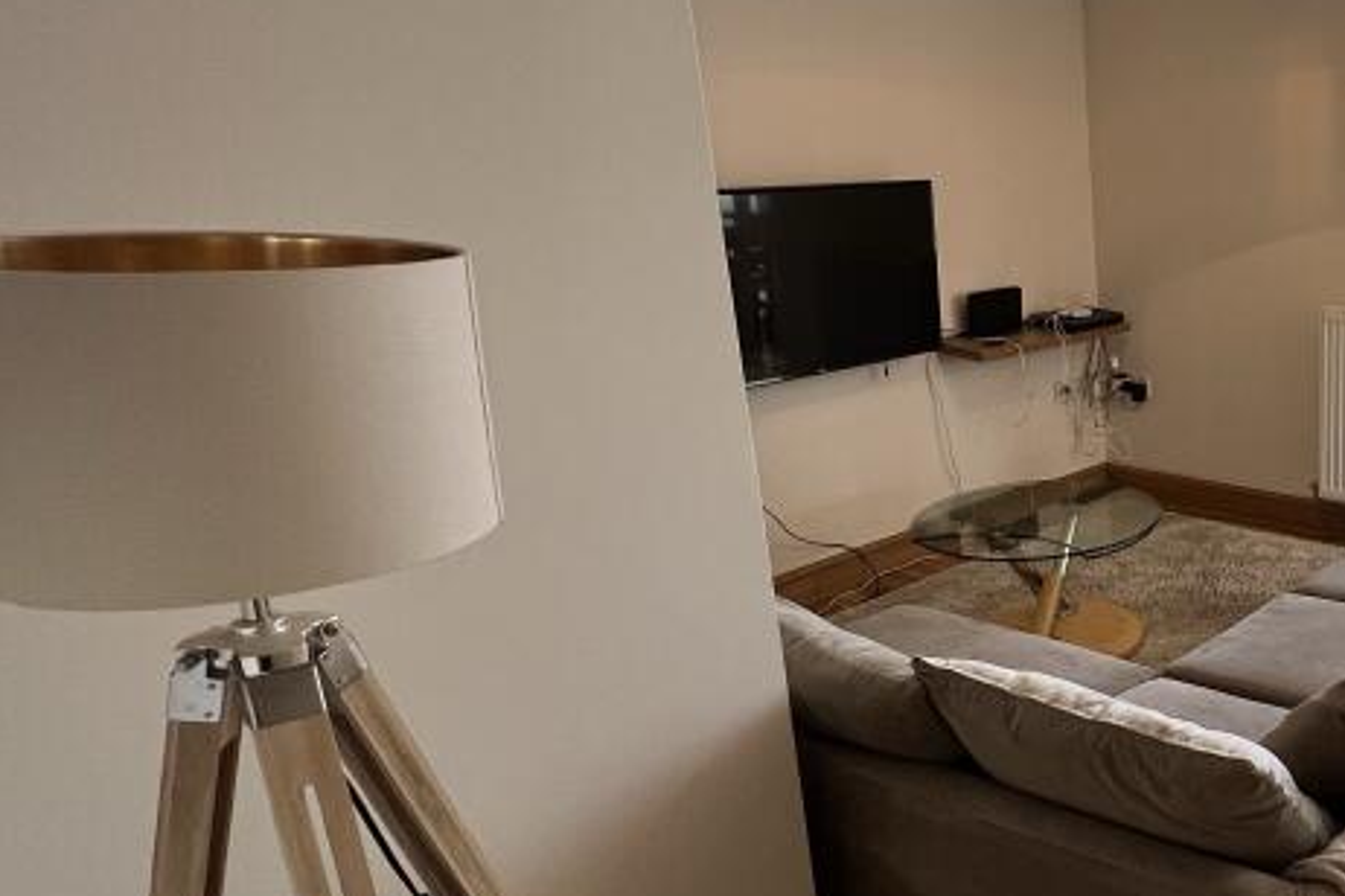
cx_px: 1298
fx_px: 1121
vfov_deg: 43.6
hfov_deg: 51.6
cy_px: 474
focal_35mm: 30
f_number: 1.8
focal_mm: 1.57
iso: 200
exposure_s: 1/100
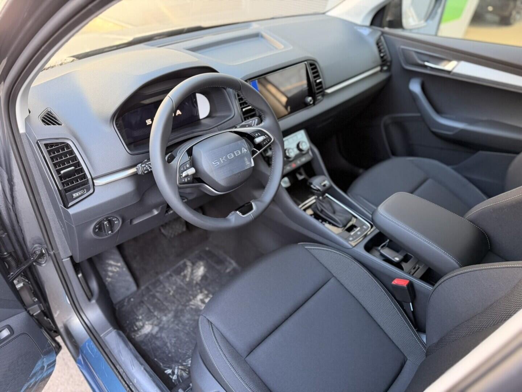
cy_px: 196
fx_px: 362
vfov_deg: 56.8
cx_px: 261
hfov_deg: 71.6
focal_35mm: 24
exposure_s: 1/90
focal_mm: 6.76
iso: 200
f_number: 1.78
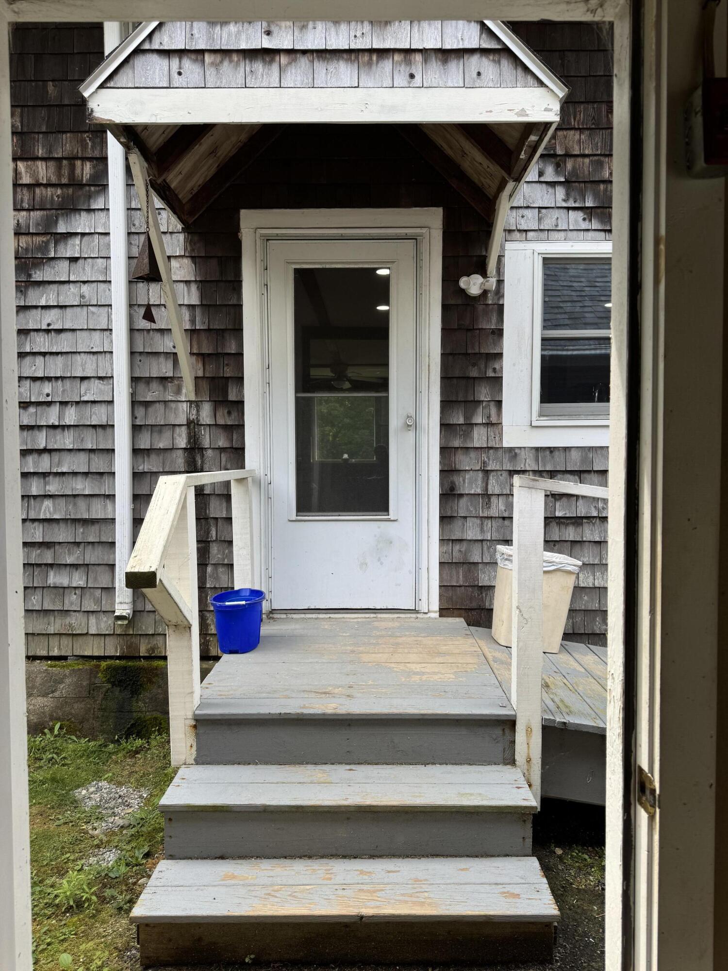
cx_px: 364
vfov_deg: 71.6
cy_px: 486
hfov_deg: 56.8
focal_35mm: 24
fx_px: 673
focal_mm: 6.76
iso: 80
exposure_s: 1/773
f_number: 1.78
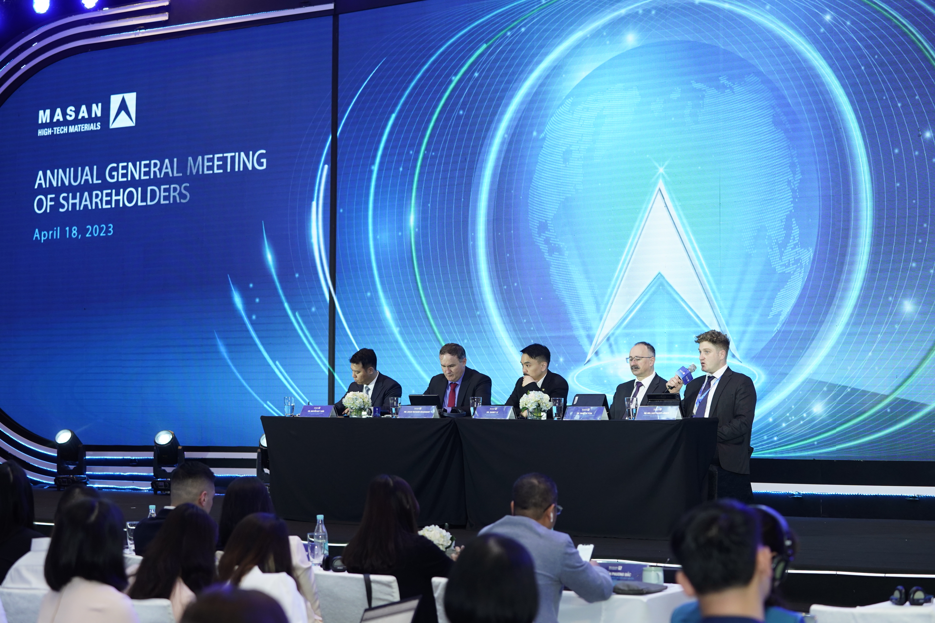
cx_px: 468
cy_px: 312
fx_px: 1818
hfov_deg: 28.8
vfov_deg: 19.5
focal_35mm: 70
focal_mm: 70
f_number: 3.5
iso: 1600
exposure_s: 1/125
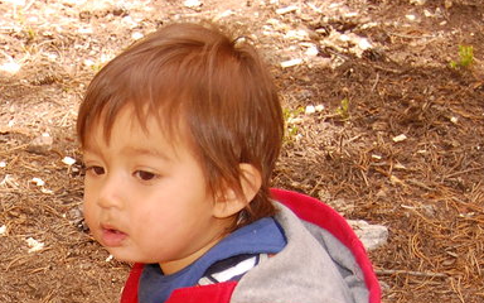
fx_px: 1667
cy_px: 384
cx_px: -52
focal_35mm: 126
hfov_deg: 16.0
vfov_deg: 10.2
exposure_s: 1/500
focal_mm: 31
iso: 400
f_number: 4.5
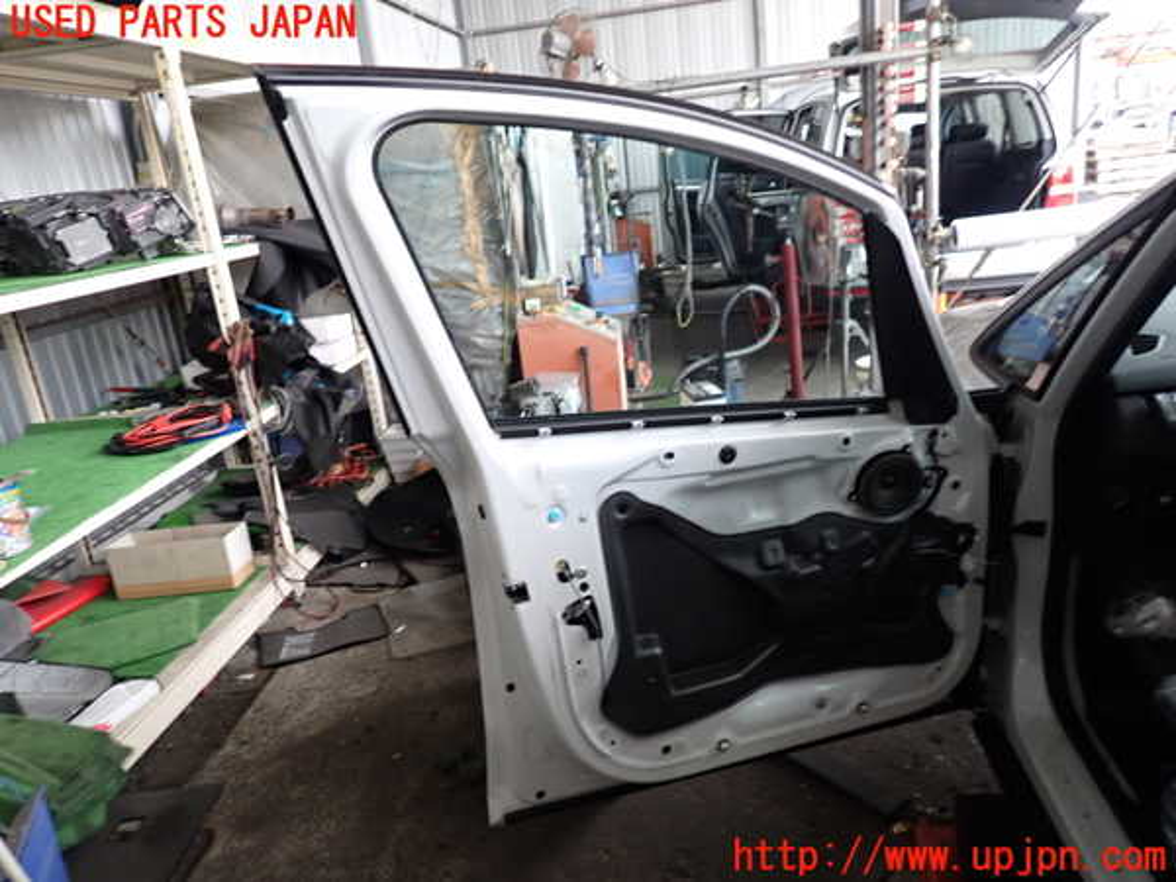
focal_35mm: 25
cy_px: 441
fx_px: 849
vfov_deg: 54.9
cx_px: 588
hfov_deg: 69.4
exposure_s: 1/30
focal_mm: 4.5
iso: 200
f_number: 2
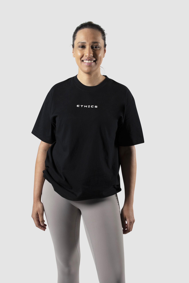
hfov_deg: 19.7
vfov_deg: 29.2
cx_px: 94
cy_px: 142
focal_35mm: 69
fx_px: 543
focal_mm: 46
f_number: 9
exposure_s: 1/250
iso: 100
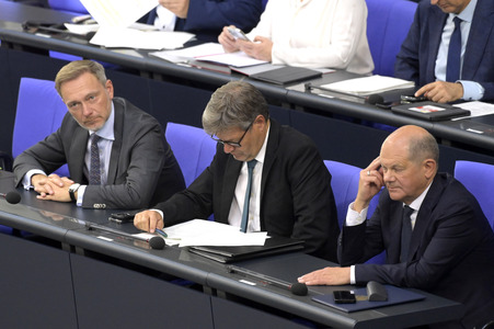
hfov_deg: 6.1
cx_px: 247
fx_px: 4662
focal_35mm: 340
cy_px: 164
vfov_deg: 4.0
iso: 8000
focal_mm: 340
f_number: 5.6
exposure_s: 1/500
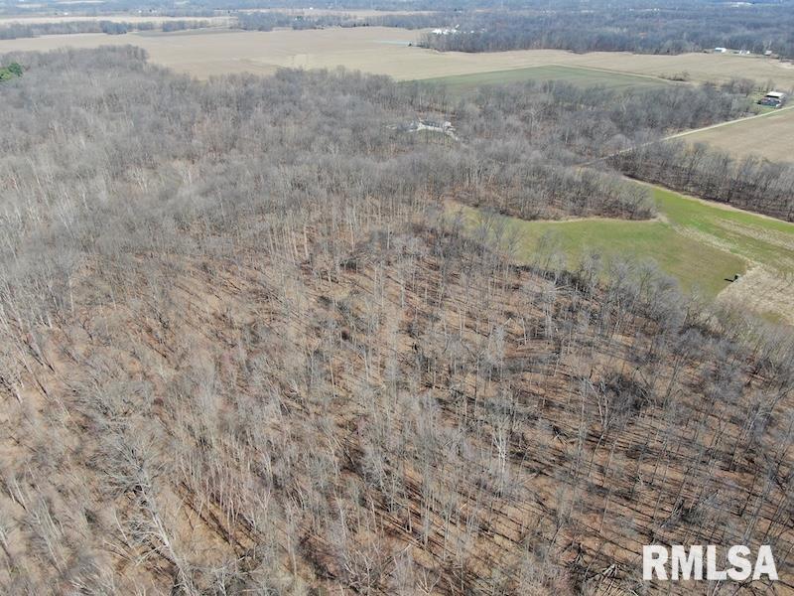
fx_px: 550
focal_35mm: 24
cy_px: 298
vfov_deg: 56.8
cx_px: 397
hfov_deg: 71.6
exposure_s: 1/640
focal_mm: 4.39
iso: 100
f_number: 2.8
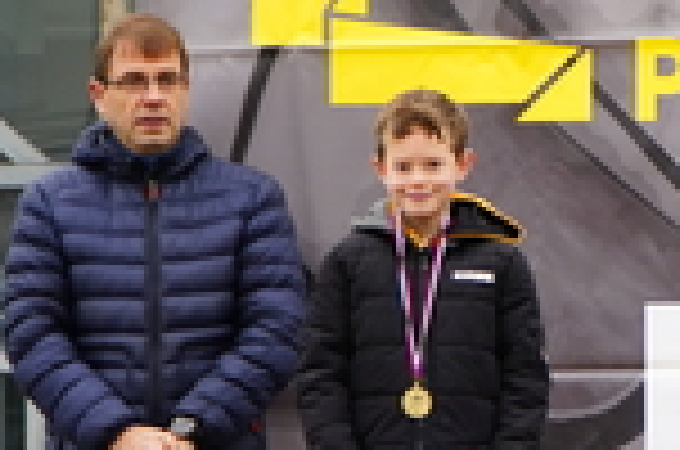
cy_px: 288
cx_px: 932
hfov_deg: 9.2
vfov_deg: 6.2
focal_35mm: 219
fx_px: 4137
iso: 320
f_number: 4
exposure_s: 1/320
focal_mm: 49
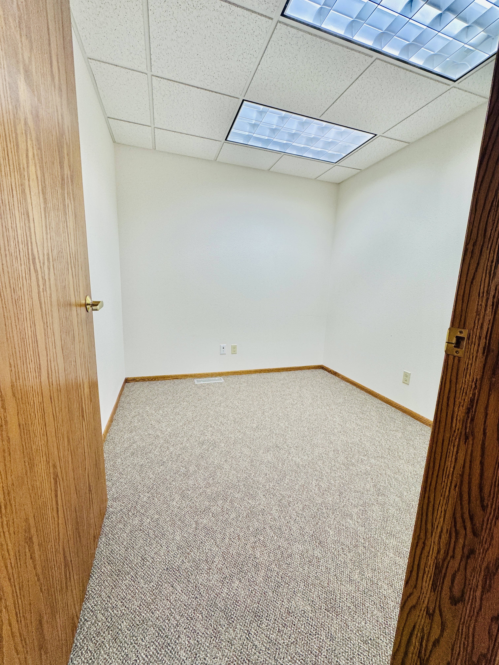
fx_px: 269
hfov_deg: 85.7
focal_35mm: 14
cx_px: 250
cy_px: 332
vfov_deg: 102.1
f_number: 2.2
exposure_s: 1/120
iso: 100
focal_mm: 2.22
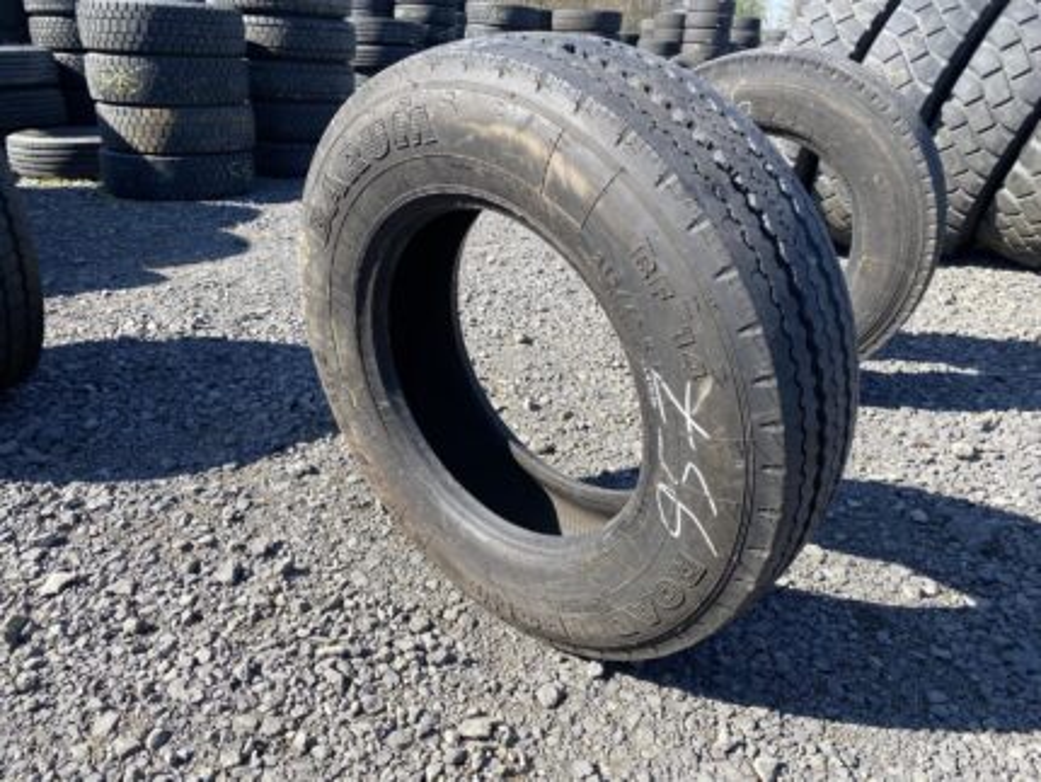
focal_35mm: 26
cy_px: 391
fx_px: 782
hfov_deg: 67.3
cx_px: 520
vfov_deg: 53.1
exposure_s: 1/890
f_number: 1.8
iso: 32
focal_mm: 4.25
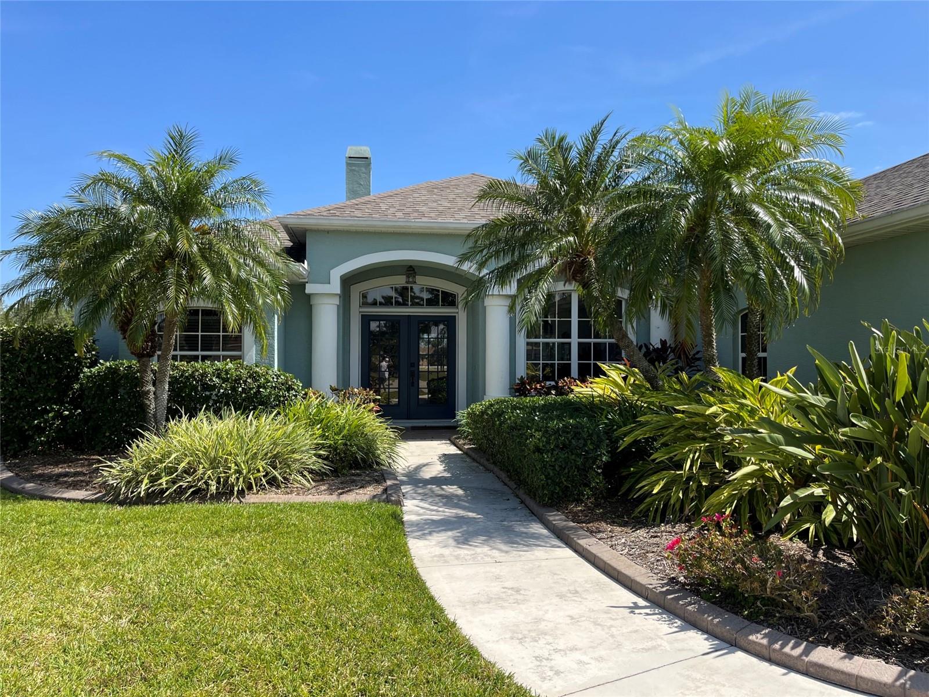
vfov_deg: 53.1
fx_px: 698
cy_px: 348
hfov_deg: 67.3
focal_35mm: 26
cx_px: 464
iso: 50
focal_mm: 5.1
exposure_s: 1/2268
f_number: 1.6
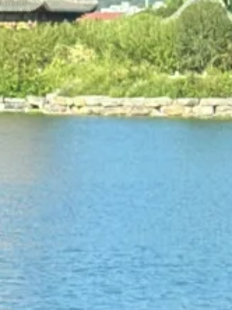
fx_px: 2793
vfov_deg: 6.4
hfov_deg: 4.7
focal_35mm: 312
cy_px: 98
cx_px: -249
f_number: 1.78
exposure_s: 1/2890
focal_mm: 6.86
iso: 100
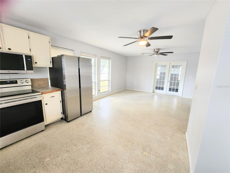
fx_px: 86
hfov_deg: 106.2
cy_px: 86
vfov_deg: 89.9
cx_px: 115
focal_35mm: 13
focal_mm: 2.2
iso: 250
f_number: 2.2
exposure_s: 1/60
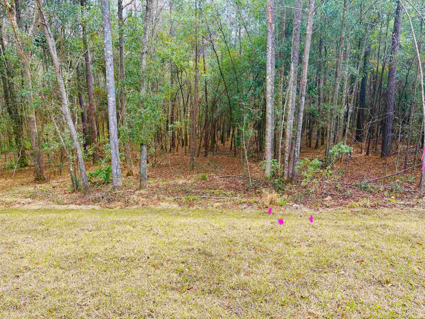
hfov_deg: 67.3
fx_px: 319
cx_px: 212
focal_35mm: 26
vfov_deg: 53.1
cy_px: 160
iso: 50
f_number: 1.6
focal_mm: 5.96
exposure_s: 1/641
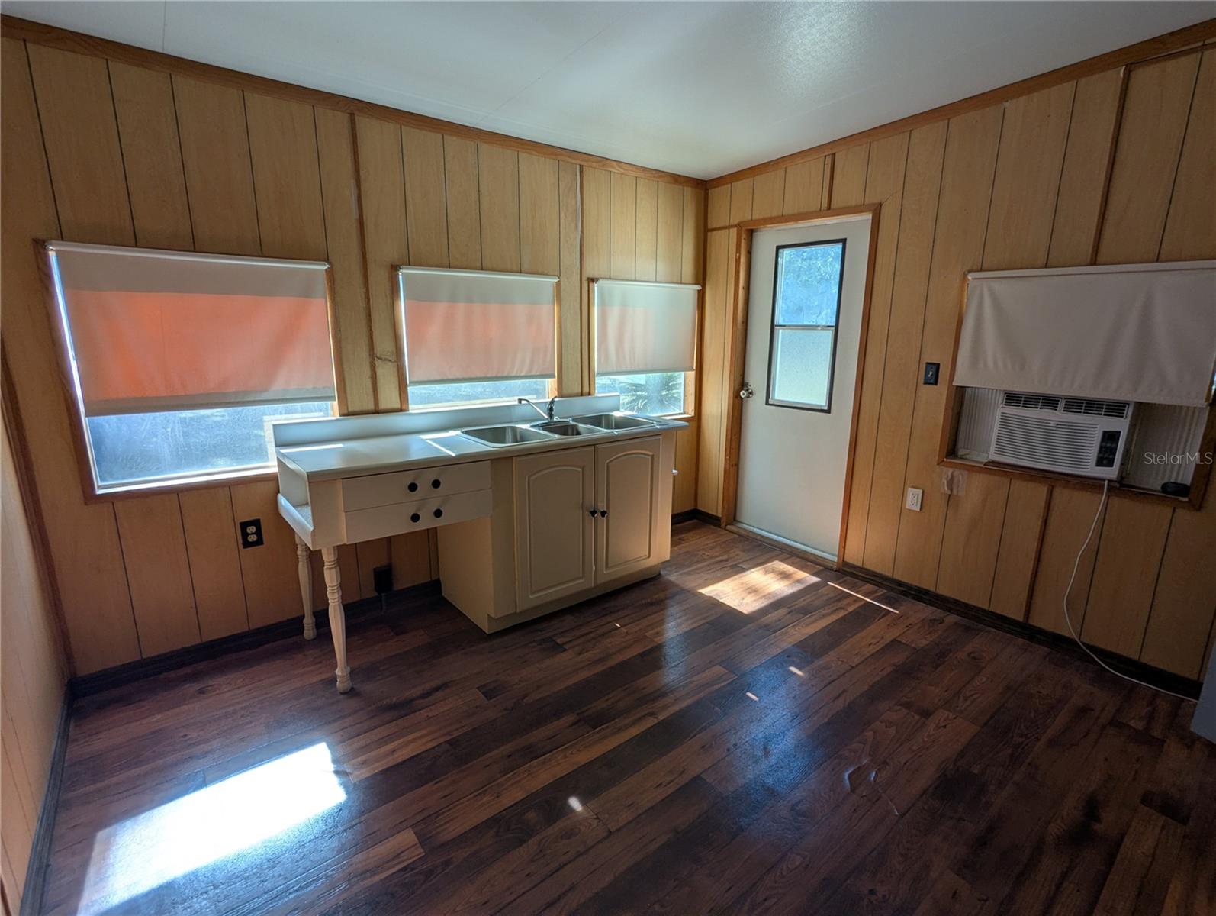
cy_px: 458
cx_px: 608
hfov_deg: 94.4
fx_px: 563
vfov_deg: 78.2
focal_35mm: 16
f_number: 2.2
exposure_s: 1/210
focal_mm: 2.35
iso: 66
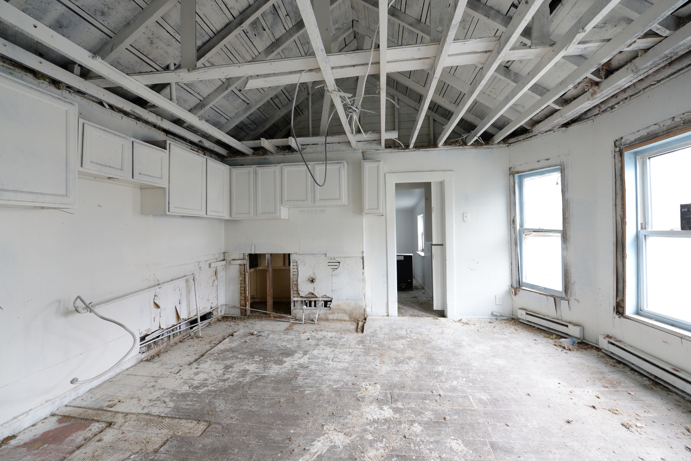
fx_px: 269
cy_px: 230
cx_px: 346
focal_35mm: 14
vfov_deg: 81.3
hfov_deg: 104.2
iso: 1250
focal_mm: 14
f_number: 5.6
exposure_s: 1/50
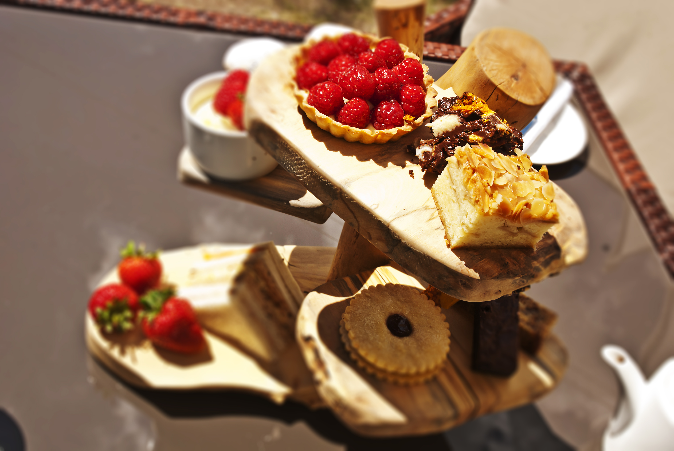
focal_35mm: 42
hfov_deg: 46.3
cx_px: 337
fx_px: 787
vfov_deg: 32.0
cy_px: 226
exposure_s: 1/160
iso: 200
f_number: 13
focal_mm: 28
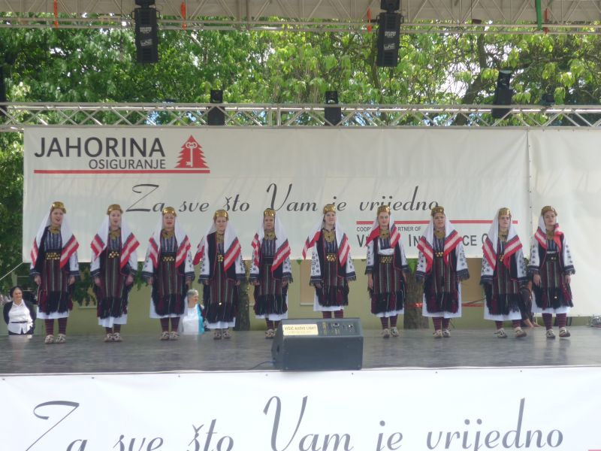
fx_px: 1111
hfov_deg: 30.3
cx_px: 300
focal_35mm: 64
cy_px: 226
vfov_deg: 22.9
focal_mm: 10.6
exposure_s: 1/200
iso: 80
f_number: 3.8
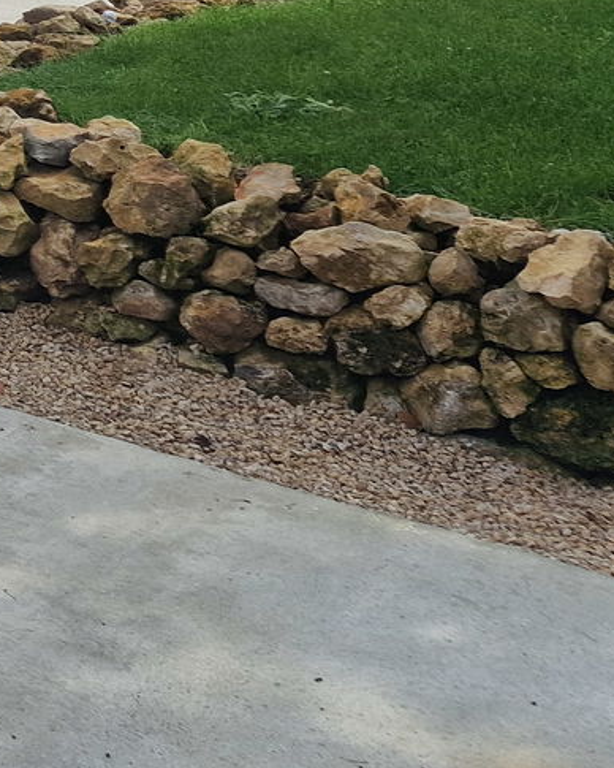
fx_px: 1681
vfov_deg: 24.3
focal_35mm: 74
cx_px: -555
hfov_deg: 16.5
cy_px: -41
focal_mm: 6.4
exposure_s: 1/822
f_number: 1.8
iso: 50
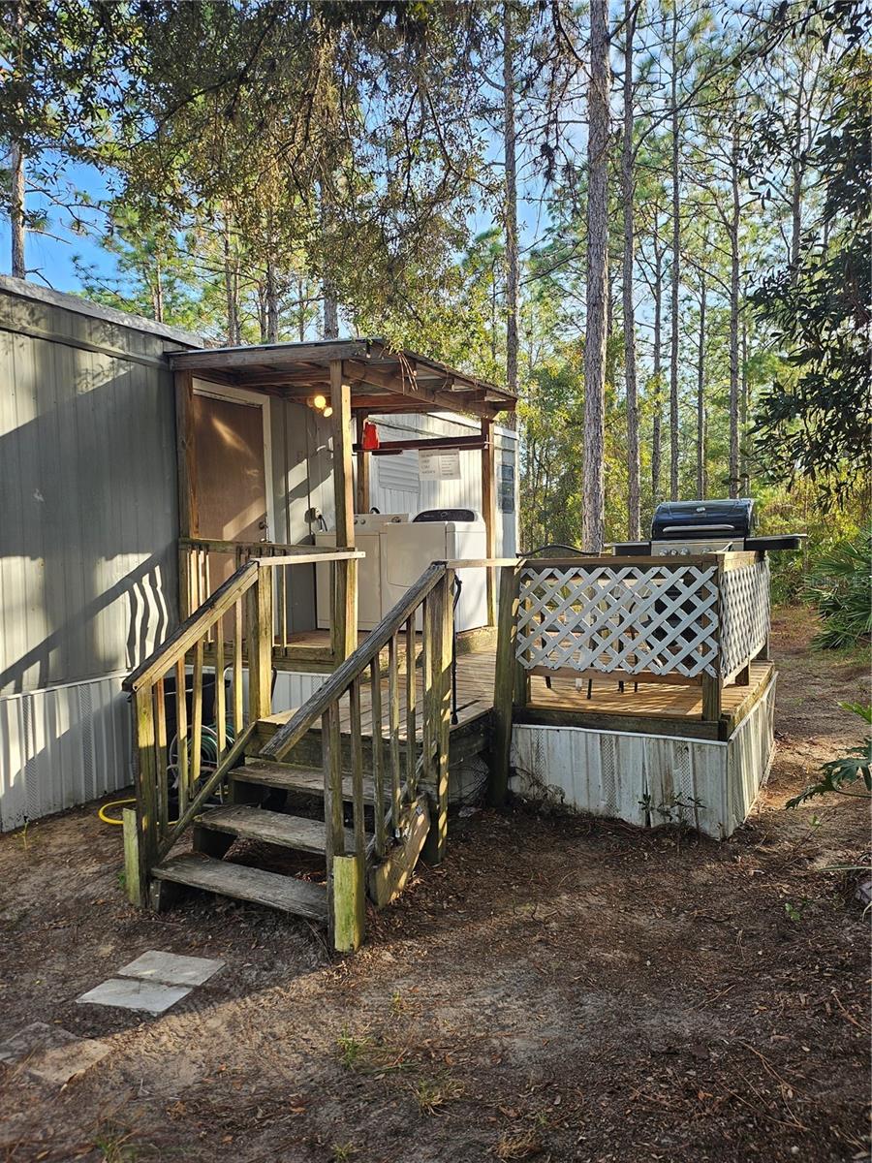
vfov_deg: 71.6
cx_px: 436
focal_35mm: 24
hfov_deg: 56.8
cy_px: 582
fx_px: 806
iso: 50
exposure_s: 1/493
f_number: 1.8
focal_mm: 5
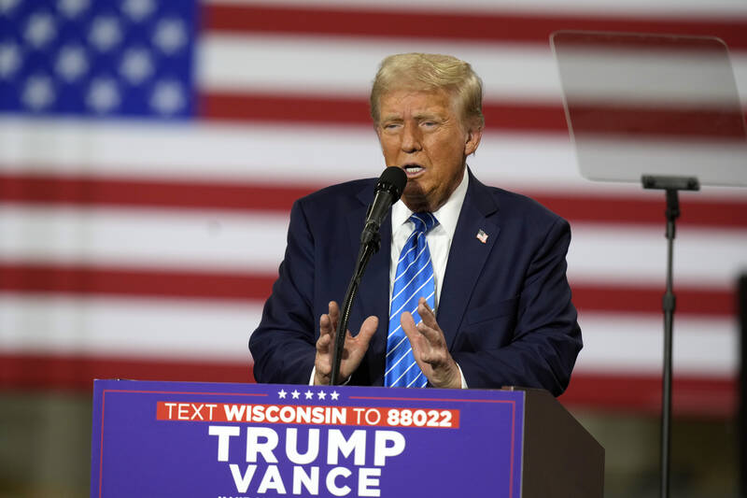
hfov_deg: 3.7
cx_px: 374
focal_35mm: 560
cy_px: 249
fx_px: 11617
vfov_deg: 2.5
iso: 2000
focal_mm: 560
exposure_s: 1/400
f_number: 4.5
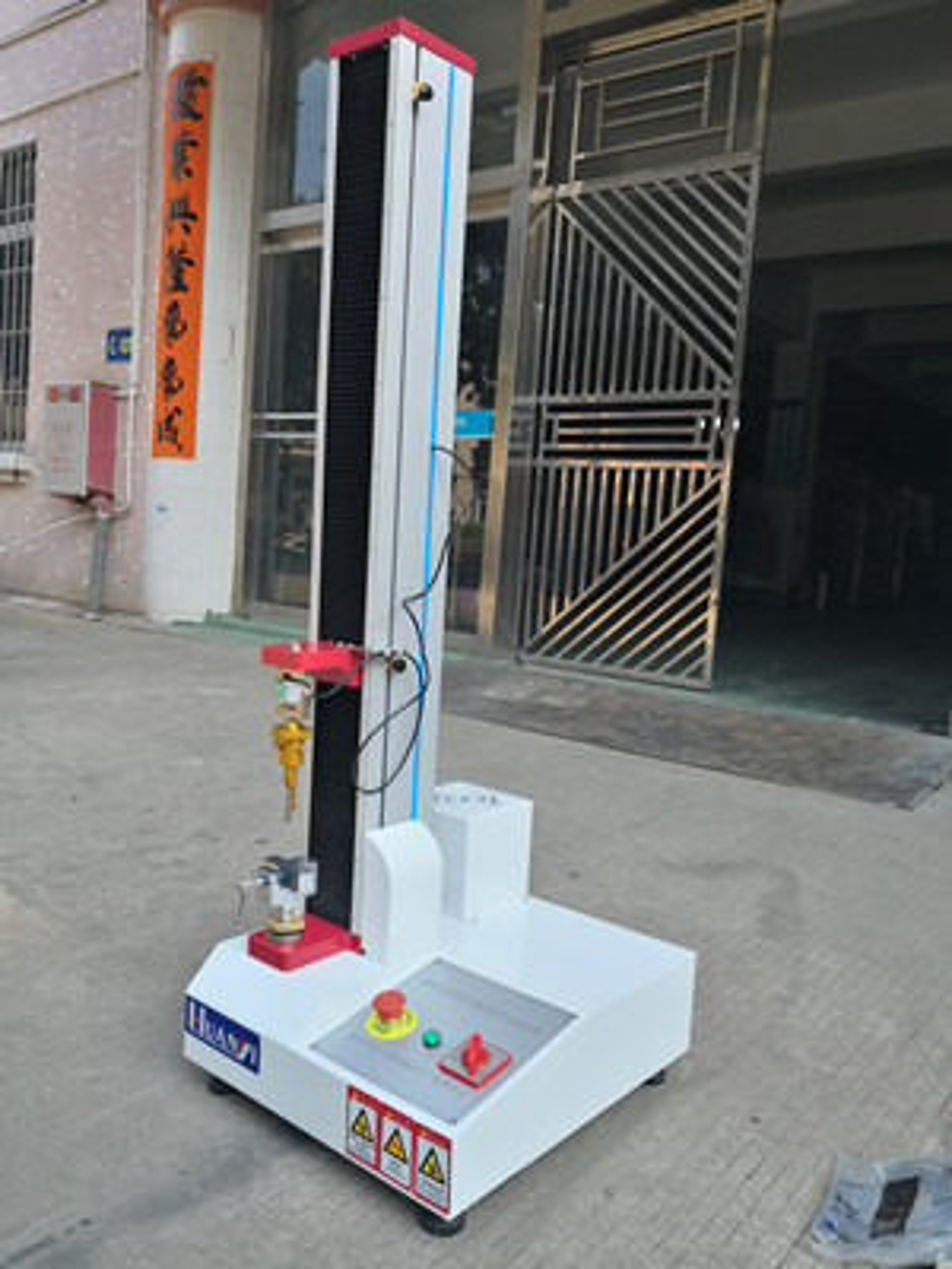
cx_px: 476
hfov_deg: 51.4
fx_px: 990
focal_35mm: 27
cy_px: 634
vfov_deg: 65.3
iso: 50
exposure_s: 1/517
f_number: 1.6
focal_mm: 3.95
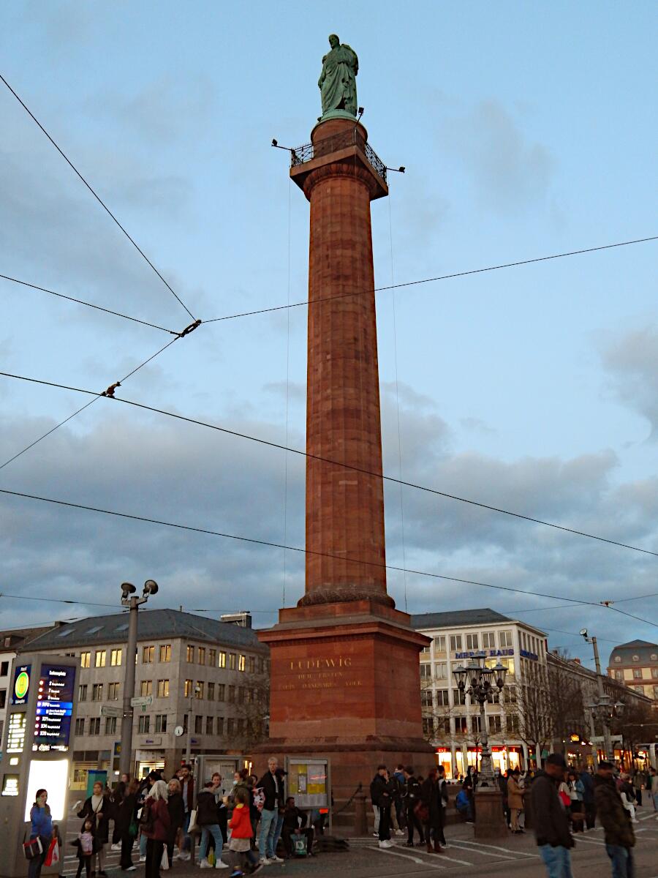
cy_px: 439
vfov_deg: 52.6
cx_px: 329
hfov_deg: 40.7
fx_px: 887
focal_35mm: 35
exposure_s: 1/15
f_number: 3.3
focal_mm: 6.1
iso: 400
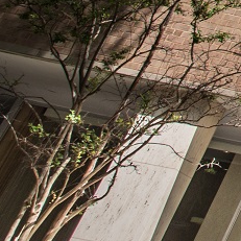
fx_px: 898
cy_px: -326
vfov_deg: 12.3
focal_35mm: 114
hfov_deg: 8.9
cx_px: 884
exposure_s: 1/250
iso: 100
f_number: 8
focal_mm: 14
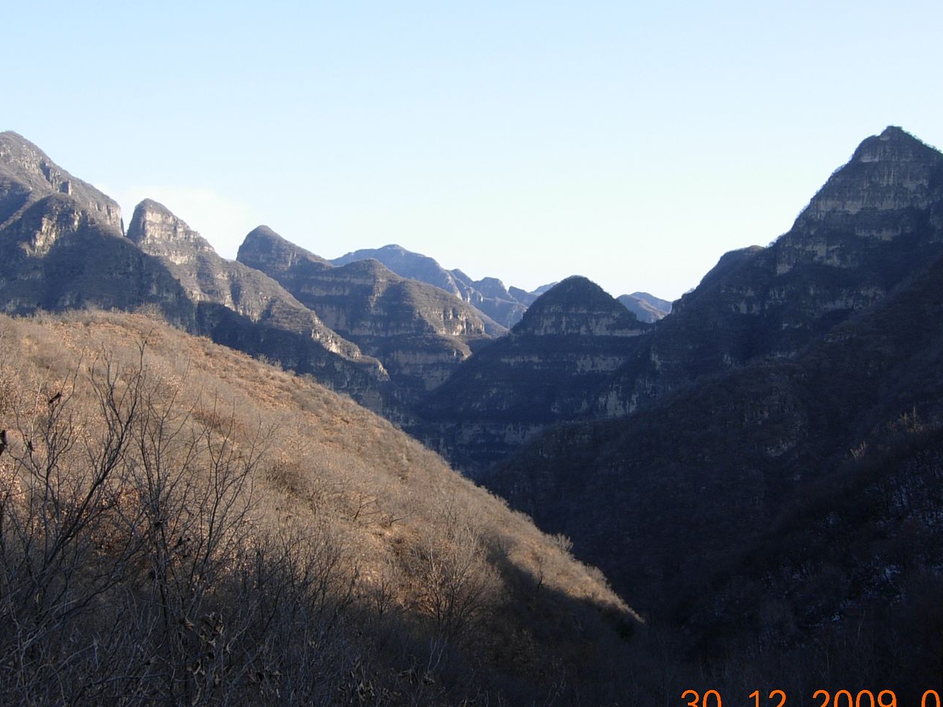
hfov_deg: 42.1
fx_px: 1226
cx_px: 487
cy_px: 356
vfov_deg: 32.2
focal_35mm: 45
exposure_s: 1/186
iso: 50
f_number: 4.3
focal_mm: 7.5
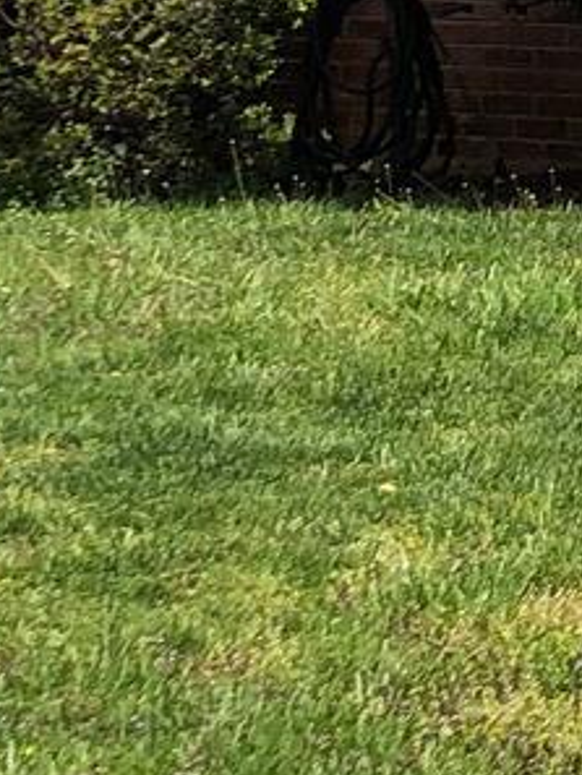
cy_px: -300
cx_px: 1383
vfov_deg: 10.0
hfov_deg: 7.2
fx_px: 4323
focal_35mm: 193
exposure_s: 1/1333
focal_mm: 3.99
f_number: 1.8
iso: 20
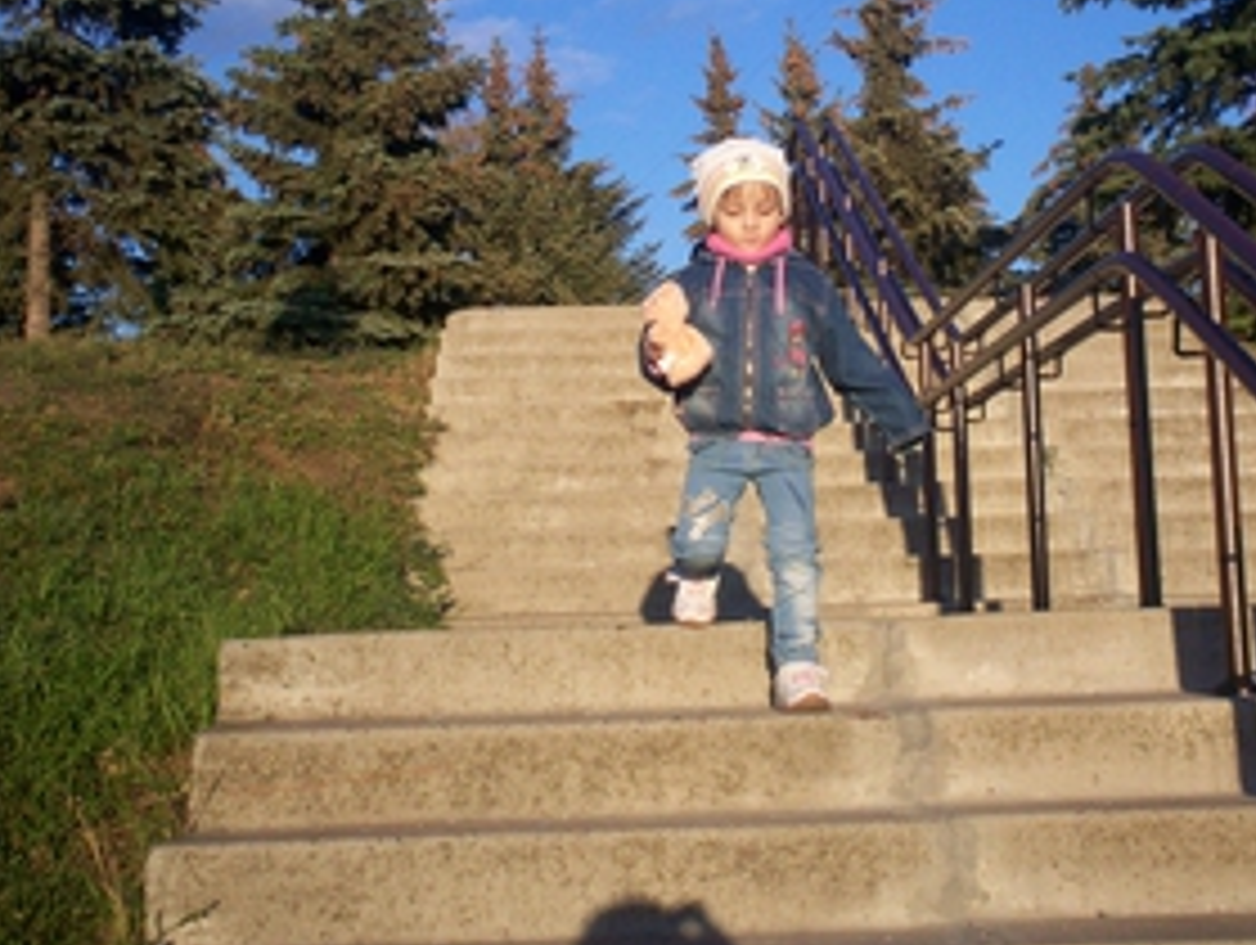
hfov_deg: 33.1
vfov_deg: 25.1
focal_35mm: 58
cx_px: 756
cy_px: 274
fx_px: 2107
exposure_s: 1/421
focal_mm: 6
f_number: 4.5
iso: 100
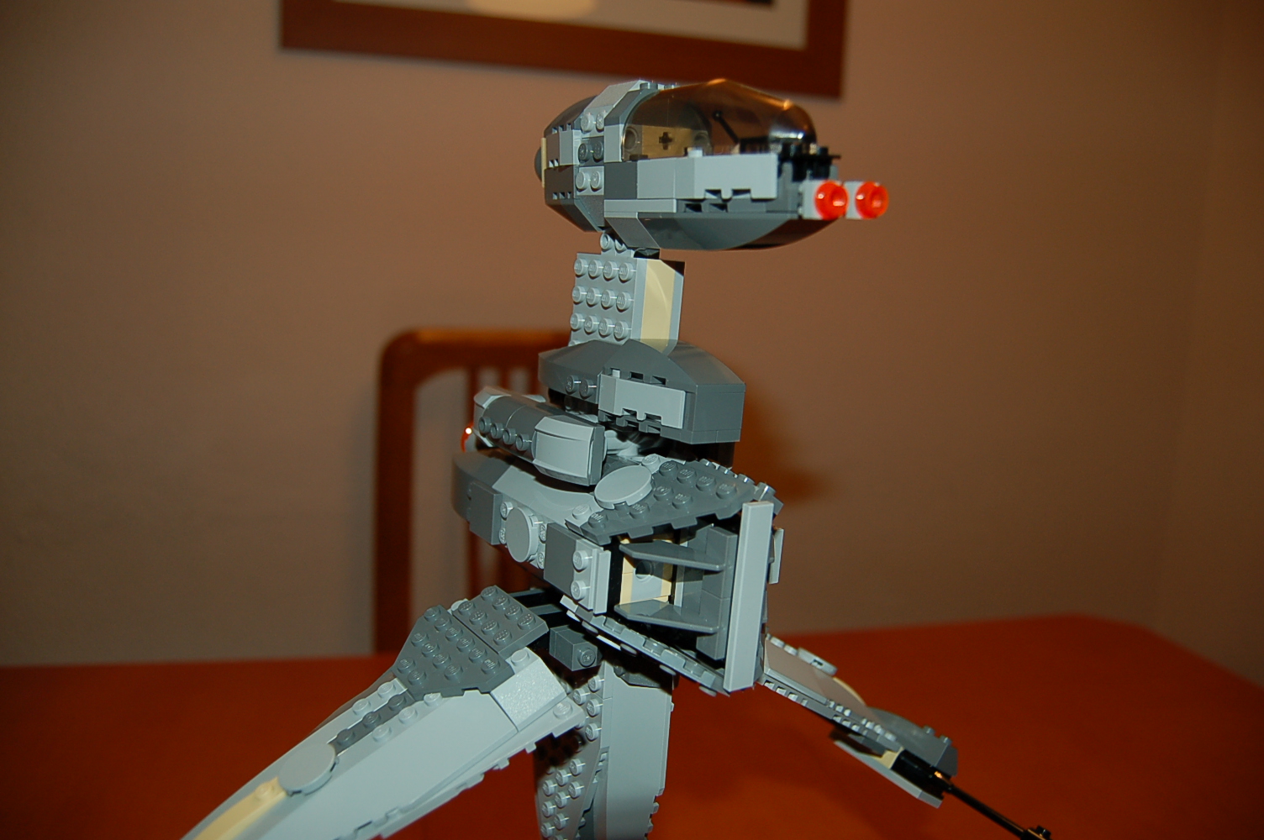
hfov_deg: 67.4
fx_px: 947
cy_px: 420
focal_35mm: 27
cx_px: 632
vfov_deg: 47.8
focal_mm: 18
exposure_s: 1/60
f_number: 3.5
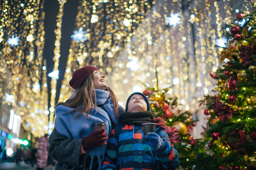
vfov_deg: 37.9
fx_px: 249
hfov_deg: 54.4
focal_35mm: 35
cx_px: 128
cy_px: 85
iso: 1000
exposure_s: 1/125
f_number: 1.4
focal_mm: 35
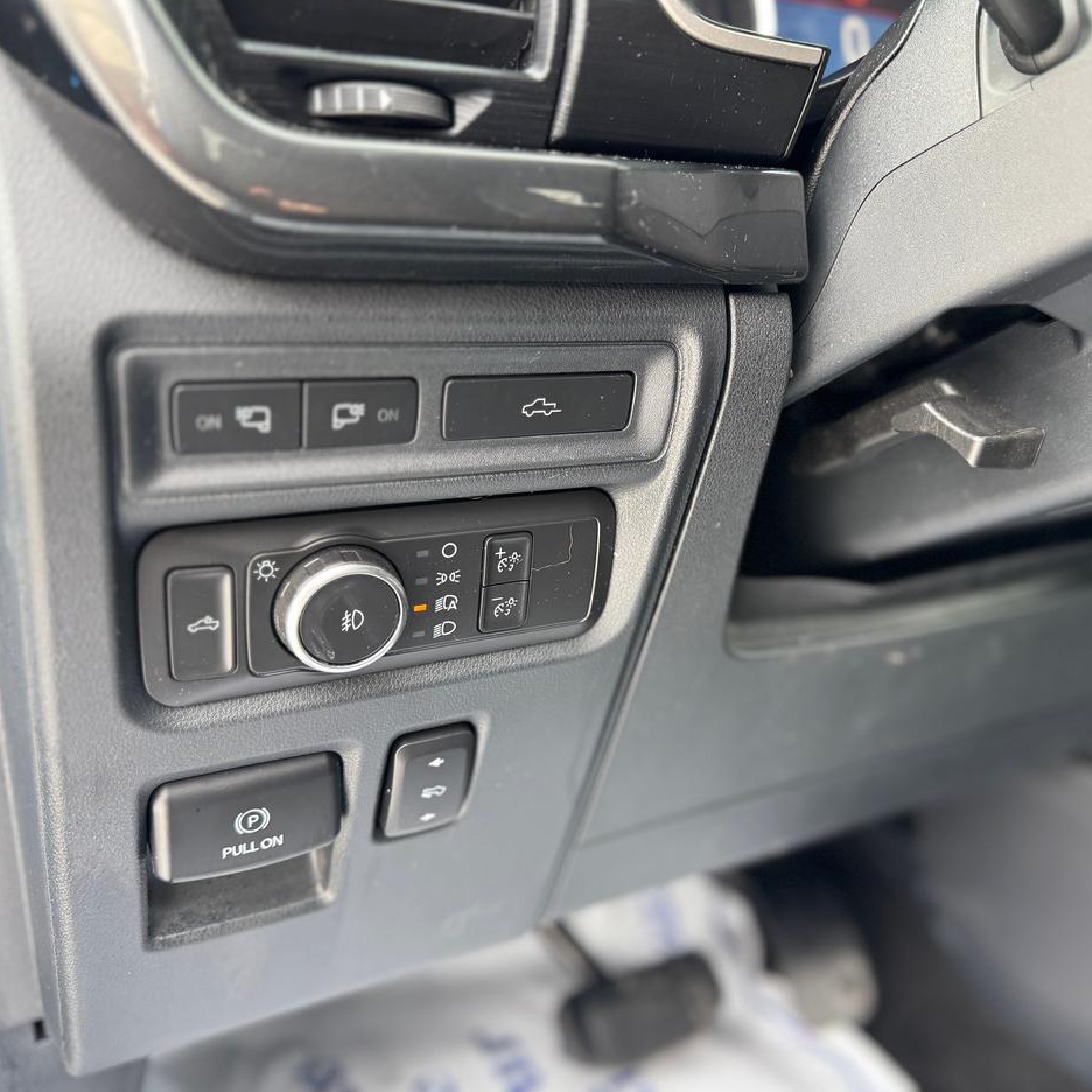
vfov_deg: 55.6
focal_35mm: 29
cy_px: 533
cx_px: 629
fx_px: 1035
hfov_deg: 55.4
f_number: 1.78
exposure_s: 1/121
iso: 200
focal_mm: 6.76
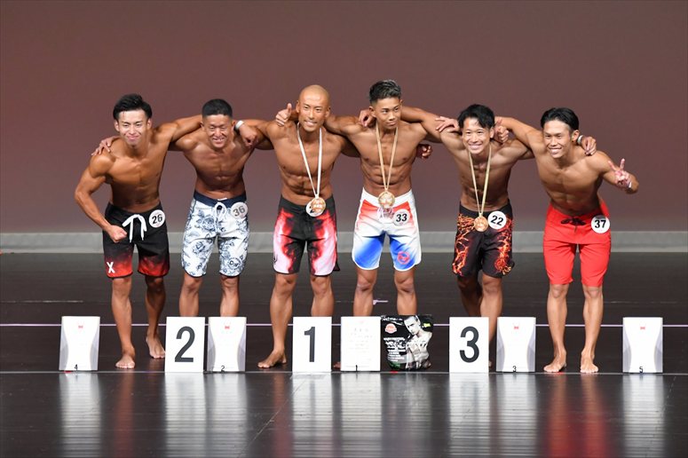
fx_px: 5158
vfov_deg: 5.1
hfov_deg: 7.6
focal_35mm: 270
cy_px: 229
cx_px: 344
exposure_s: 1/400
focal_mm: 180
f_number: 5.6
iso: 4000
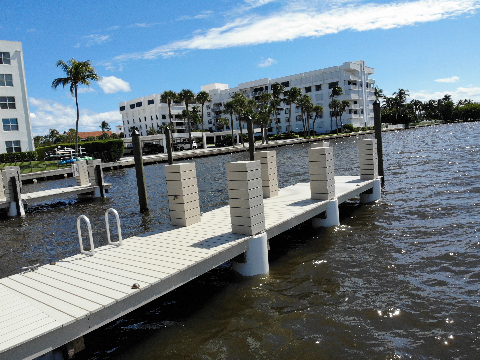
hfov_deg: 69.4
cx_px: 234
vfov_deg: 54.9
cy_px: 185
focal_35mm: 25
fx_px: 347
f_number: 2.8
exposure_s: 1/1335
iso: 100
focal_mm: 4.5
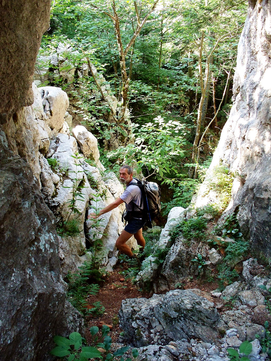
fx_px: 376
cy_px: 180
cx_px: 136
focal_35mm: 36
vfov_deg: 51.4
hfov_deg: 39.7
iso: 250
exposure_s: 1/60
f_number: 2.8
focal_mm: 7.54
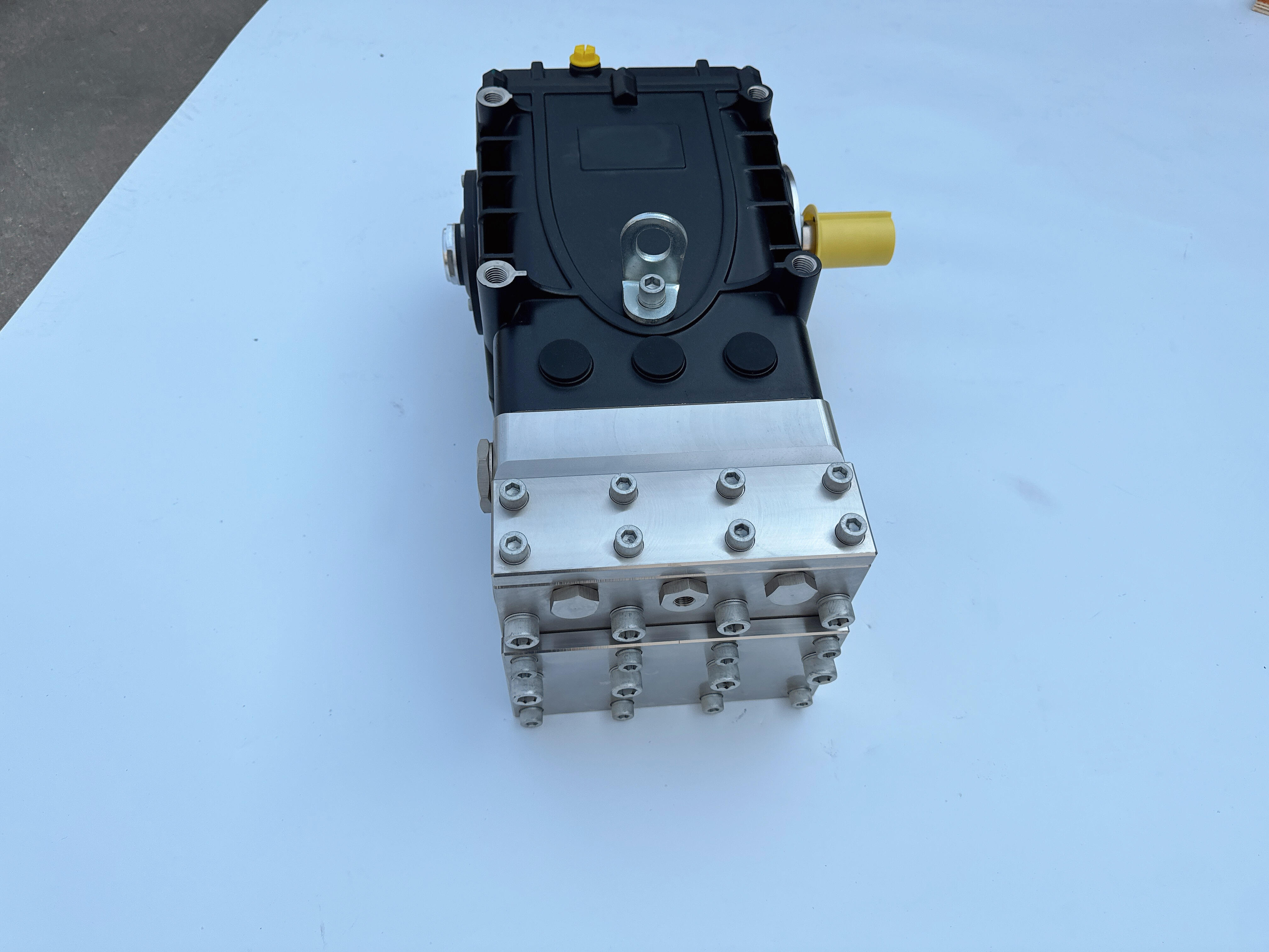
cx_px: 634
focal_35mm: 24
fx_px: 880
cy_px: 476
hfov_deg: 71.6
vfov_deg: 56.8
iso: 80
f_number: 1.78
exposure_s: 1/3597
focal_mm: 6.86
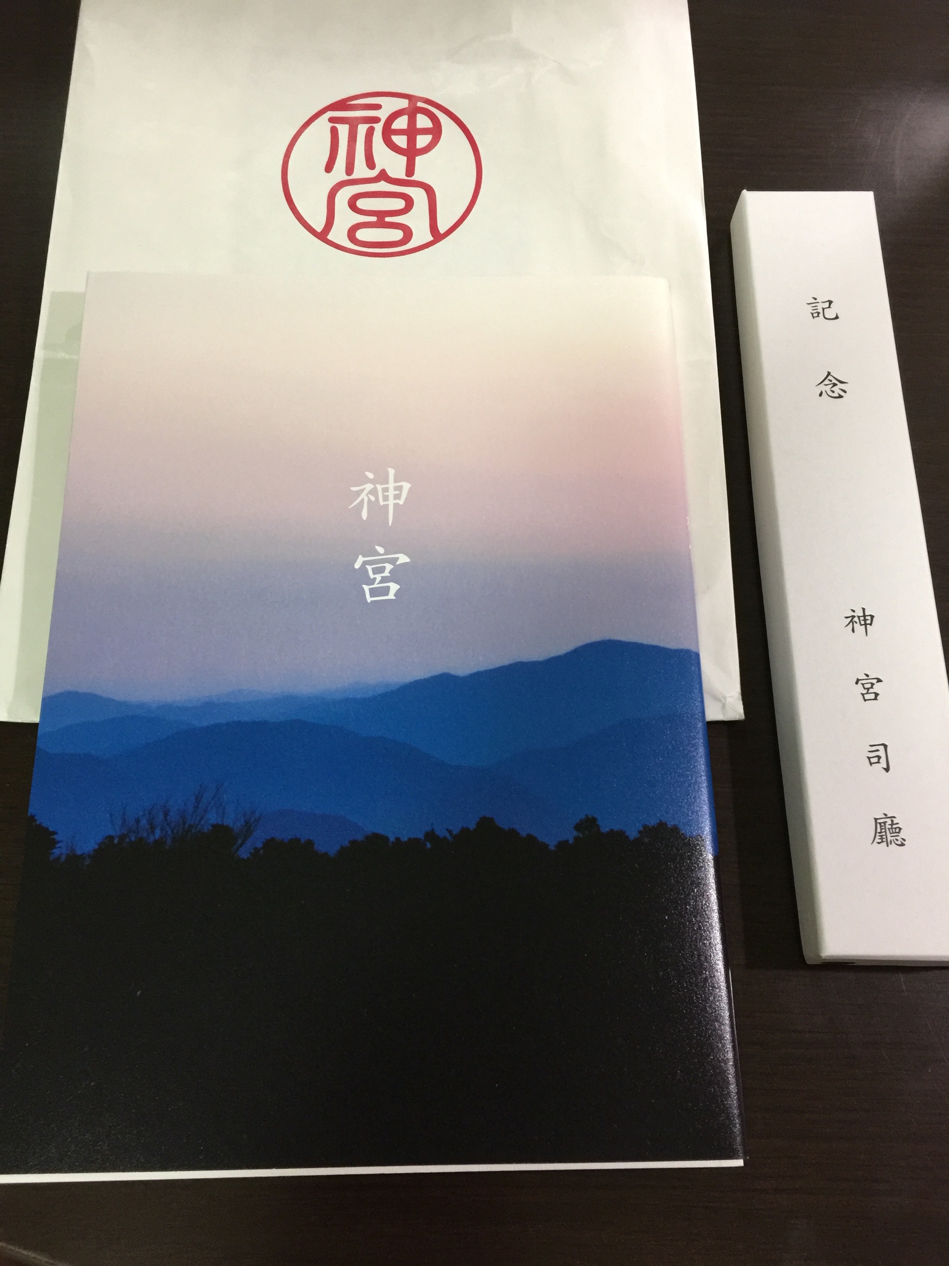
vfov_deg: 61.7
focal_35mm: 29
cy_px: 633
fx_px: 1060
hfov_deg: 48.2
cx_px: 474
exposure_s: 1/15
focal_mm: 4.15
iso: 100
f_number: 2.2
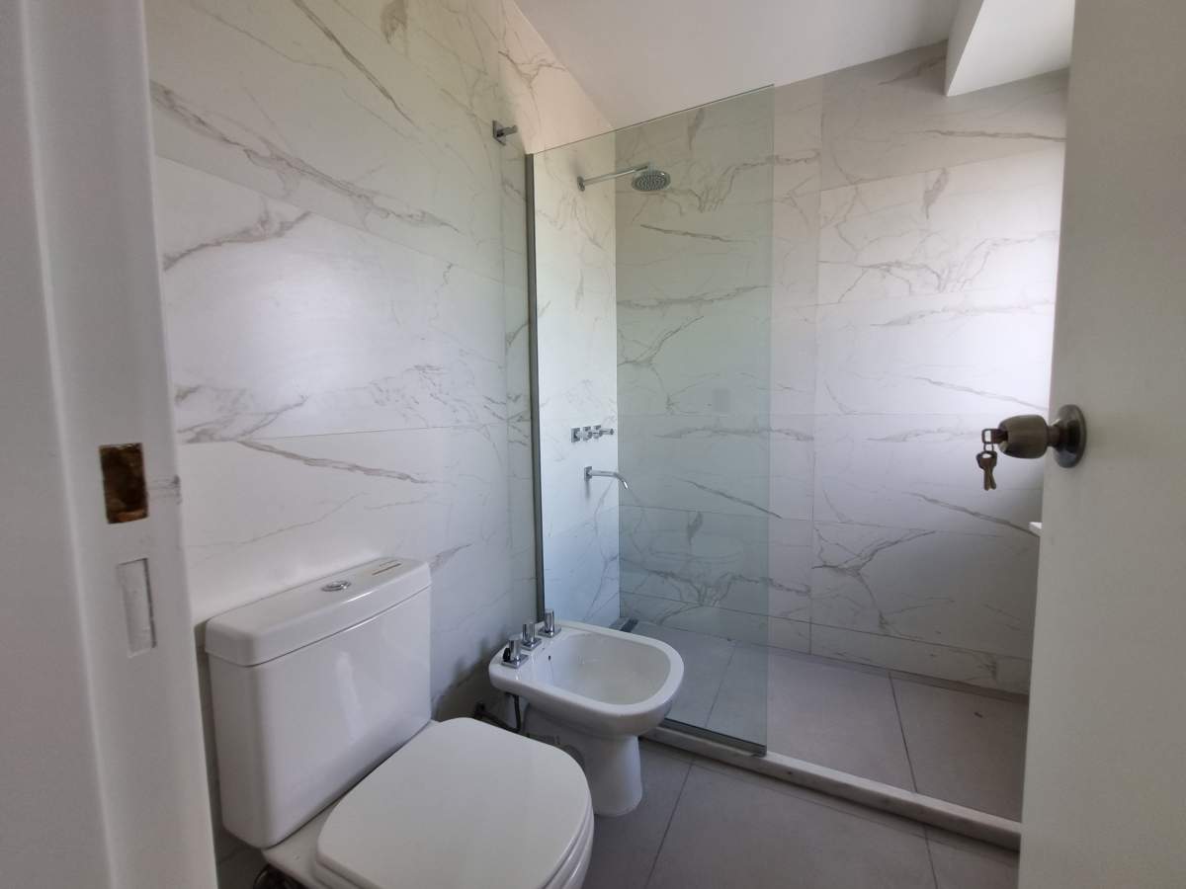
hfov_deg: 106.2
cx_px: 593
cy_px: 444
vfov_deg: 89.9
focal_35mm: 13
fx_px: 445
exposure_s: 1/50
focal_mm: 1.74
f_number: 2.2
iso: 50
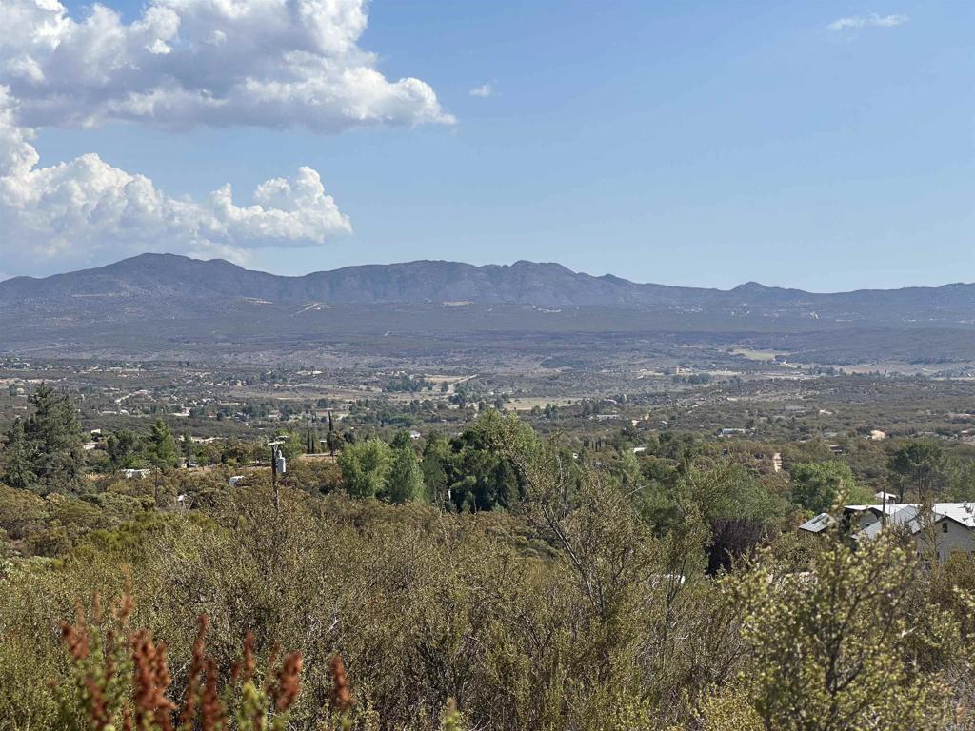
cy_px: 366
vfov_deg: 19.1
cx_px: 488
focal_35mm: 77
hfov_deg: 25.3
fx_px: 2169
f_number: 2.8
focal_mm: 9
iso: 32
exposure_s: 1/847
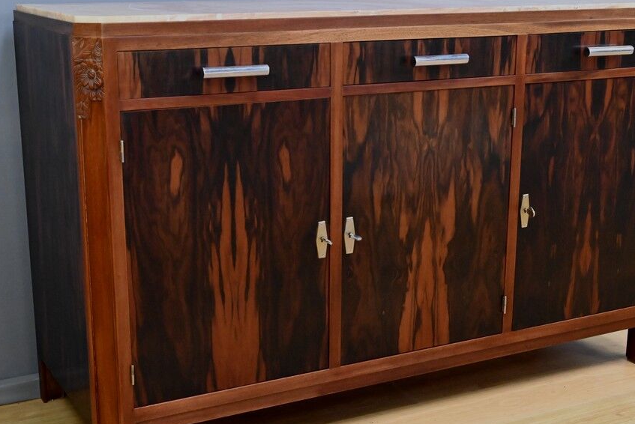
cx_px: 346
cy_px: 217
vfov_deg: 23.4
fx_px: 1024
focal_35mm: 58
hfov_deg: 34.4
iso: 8000
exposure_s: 1/80
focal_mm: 41
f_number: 8
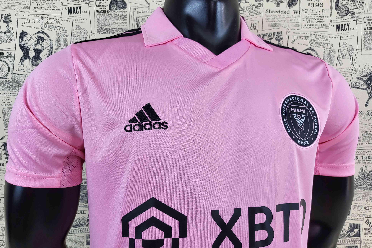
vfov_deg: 46.4
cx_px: 180
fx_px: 289
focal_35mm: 28
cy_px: 132
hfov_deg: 65.5
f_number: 1.8
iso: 80
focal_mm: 4.25
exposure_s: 1/100
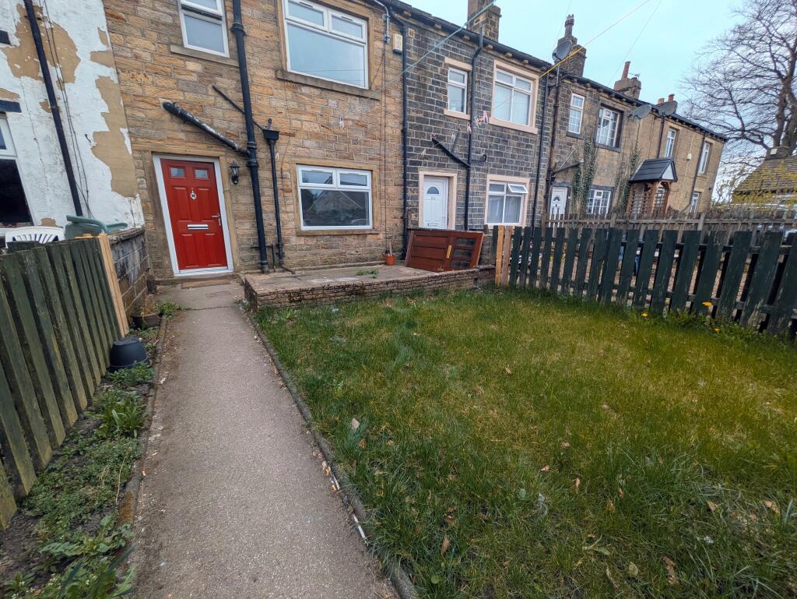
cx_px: 398
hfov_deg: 102.0
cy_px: 300
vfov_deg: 85.7
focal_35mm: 14
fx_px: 322
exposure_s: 1/683
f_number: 2.2
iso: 49
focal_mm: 1.83
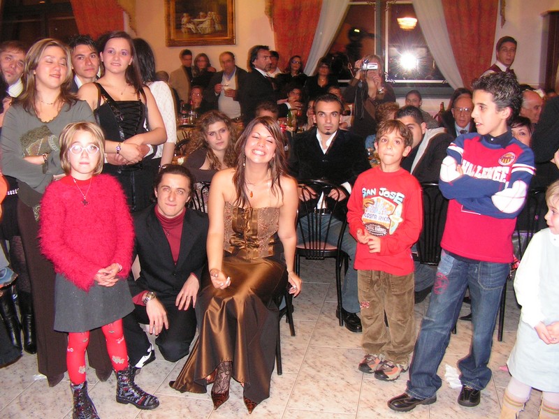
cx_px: 280
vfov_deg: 39.7
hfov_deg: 51.4
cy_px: 210
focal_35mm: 36
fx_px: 581
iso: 200
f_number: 3.2
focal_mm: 6
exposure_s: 1/40
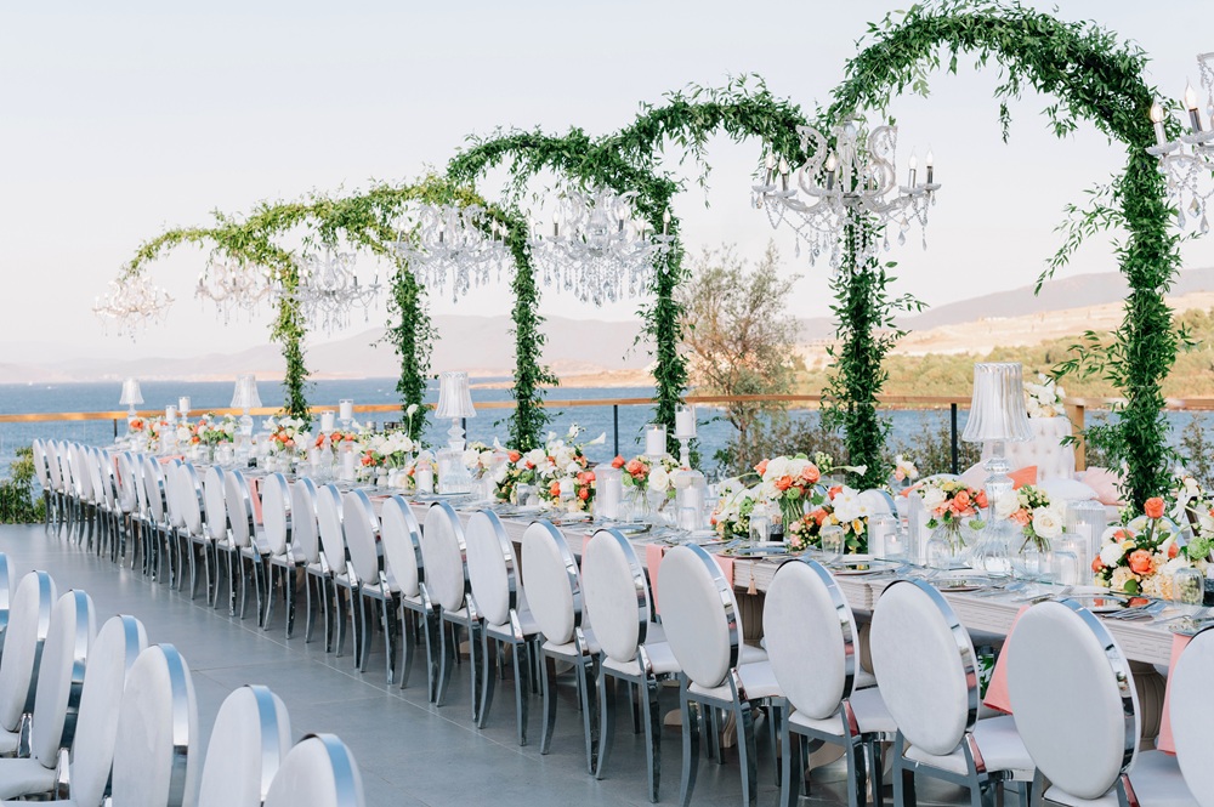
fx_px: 1685
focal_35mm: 50
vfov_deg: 26.9
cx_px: 607
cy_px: 404
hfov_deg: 39.6
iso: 400
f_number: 6.3
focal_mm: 50
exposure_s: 1/320
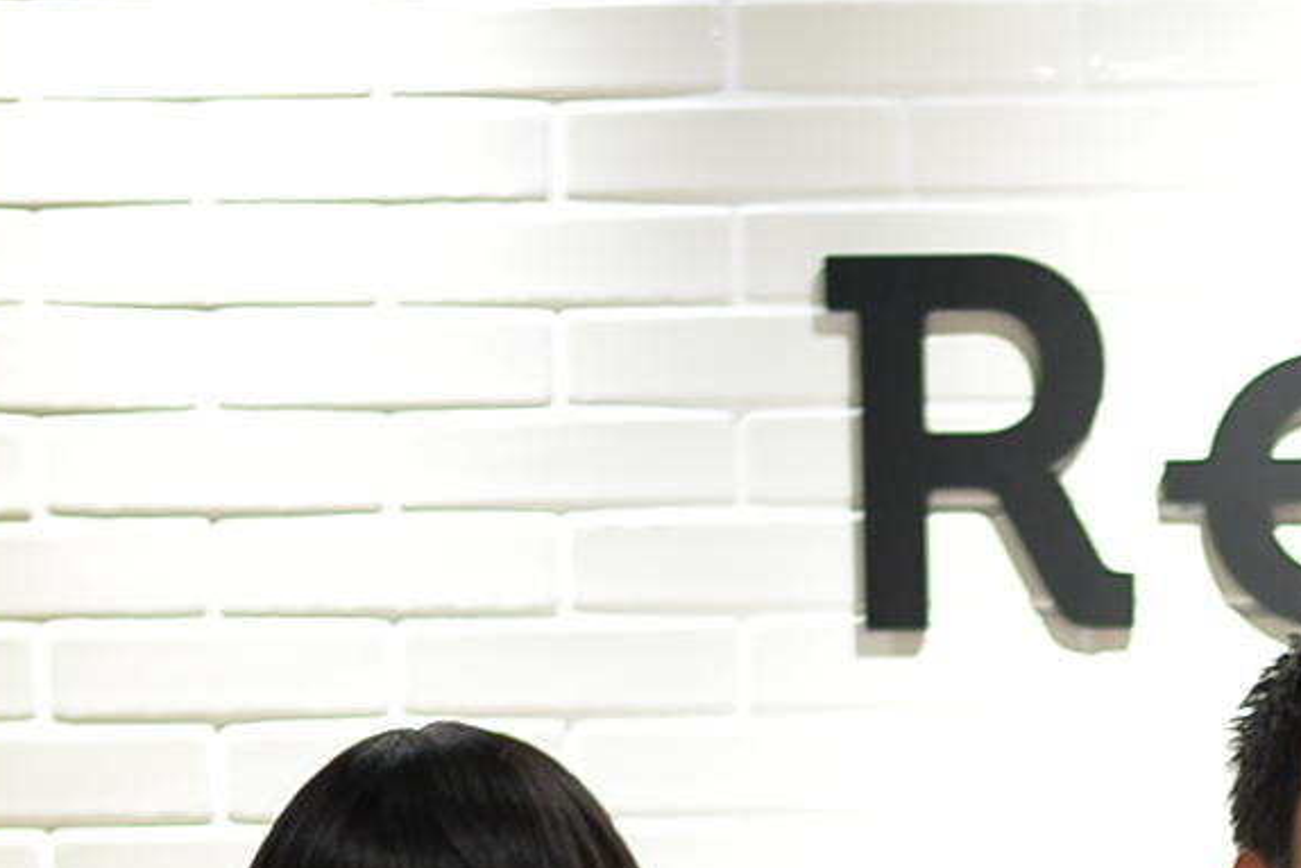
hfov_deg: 7.8
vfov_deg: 5.1
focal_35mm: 262
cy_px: 2033
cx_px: 1602
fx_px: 9470
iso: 800
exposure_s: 1/100
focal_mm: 50
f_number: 2.2
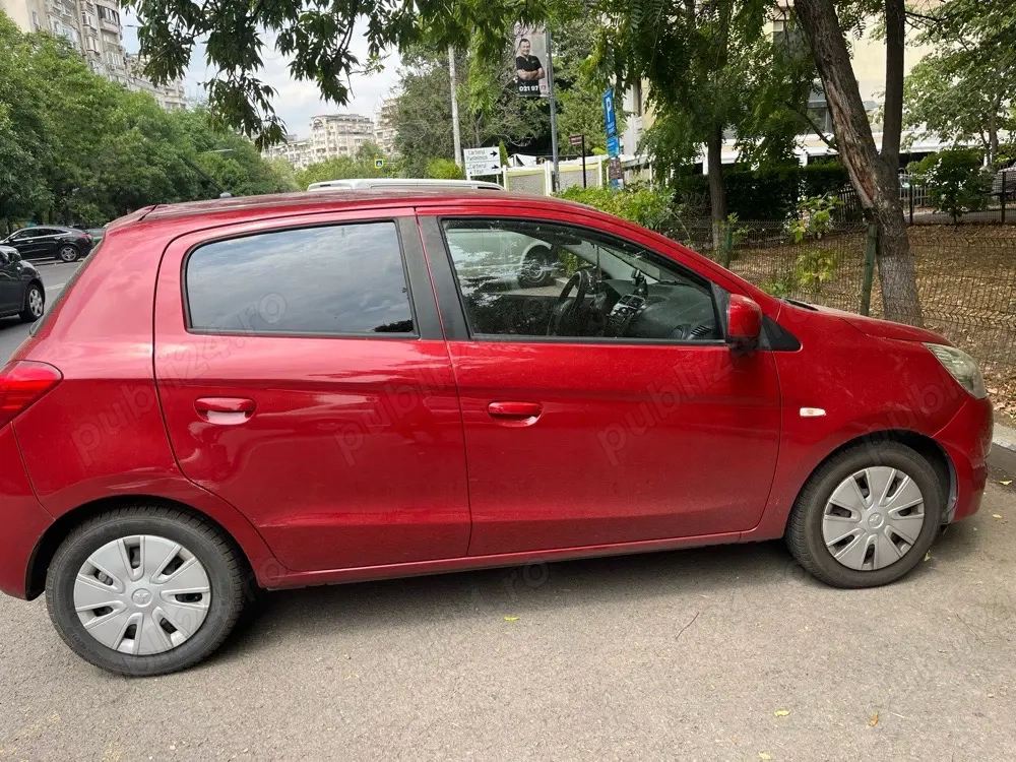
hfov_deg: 67.3
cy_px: 381
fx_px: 763
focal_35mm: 26
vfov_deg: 53.1
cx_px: 508
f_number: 1.6
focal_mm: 5.1
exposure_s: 1/864
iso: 50
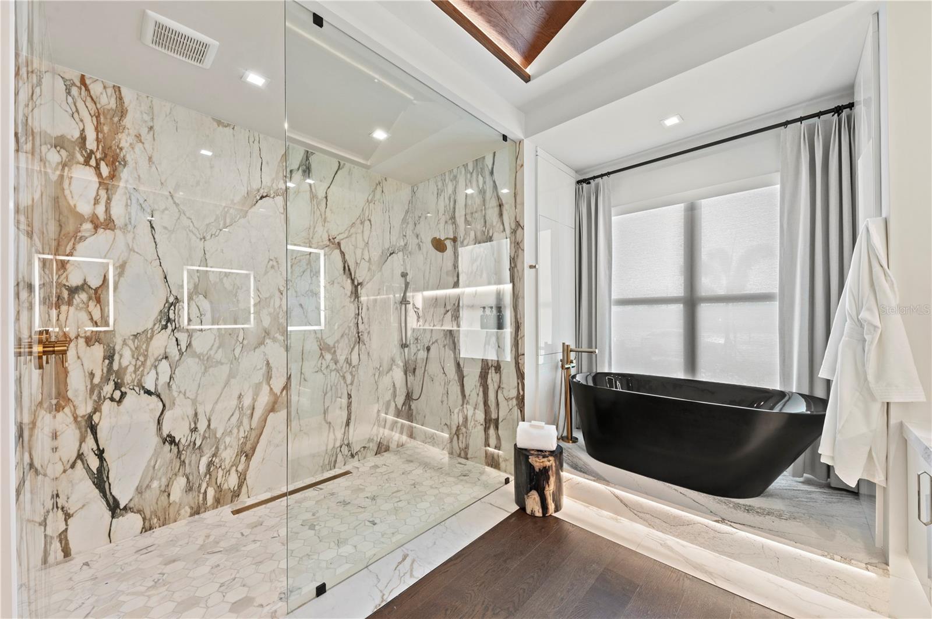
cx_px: 466
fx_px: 362
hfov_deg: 104.3
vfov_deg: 81.1
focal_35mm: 14
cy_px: 310
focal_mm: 14
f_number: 9
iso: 200
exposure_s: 1/4
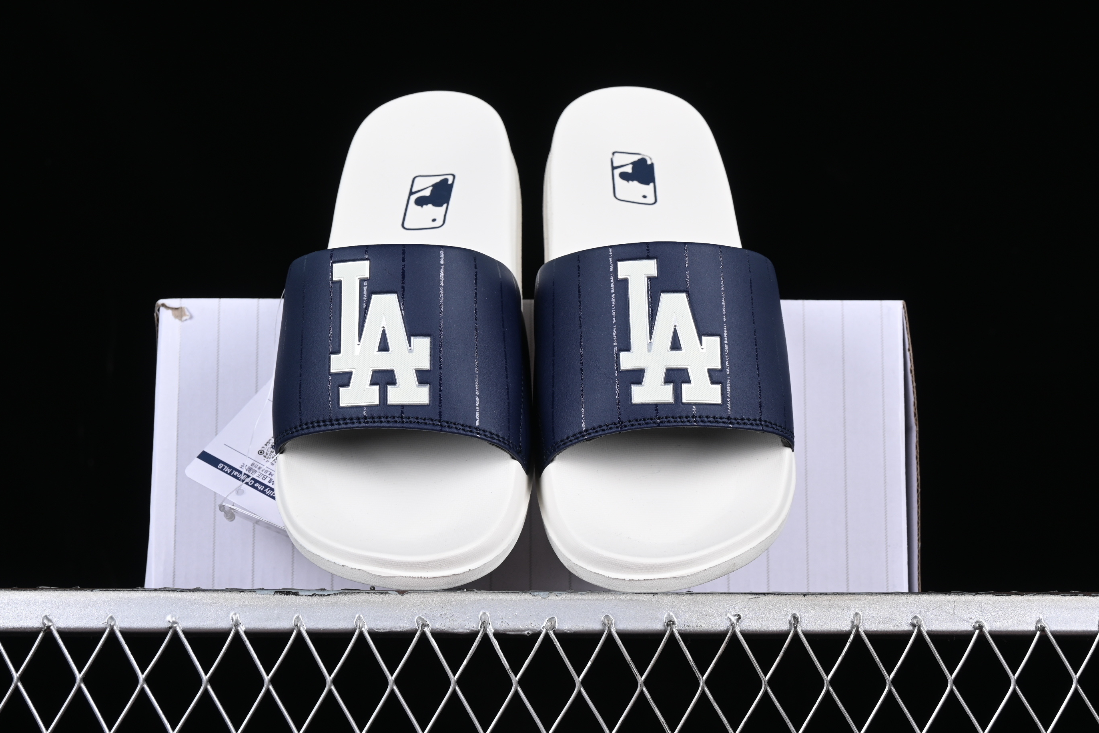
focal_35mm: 73
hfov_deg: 27.7
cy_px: 363
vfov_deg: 18.7
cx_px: 545
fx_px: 2228
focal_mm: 48
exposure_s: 1/80
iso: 160
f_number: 8
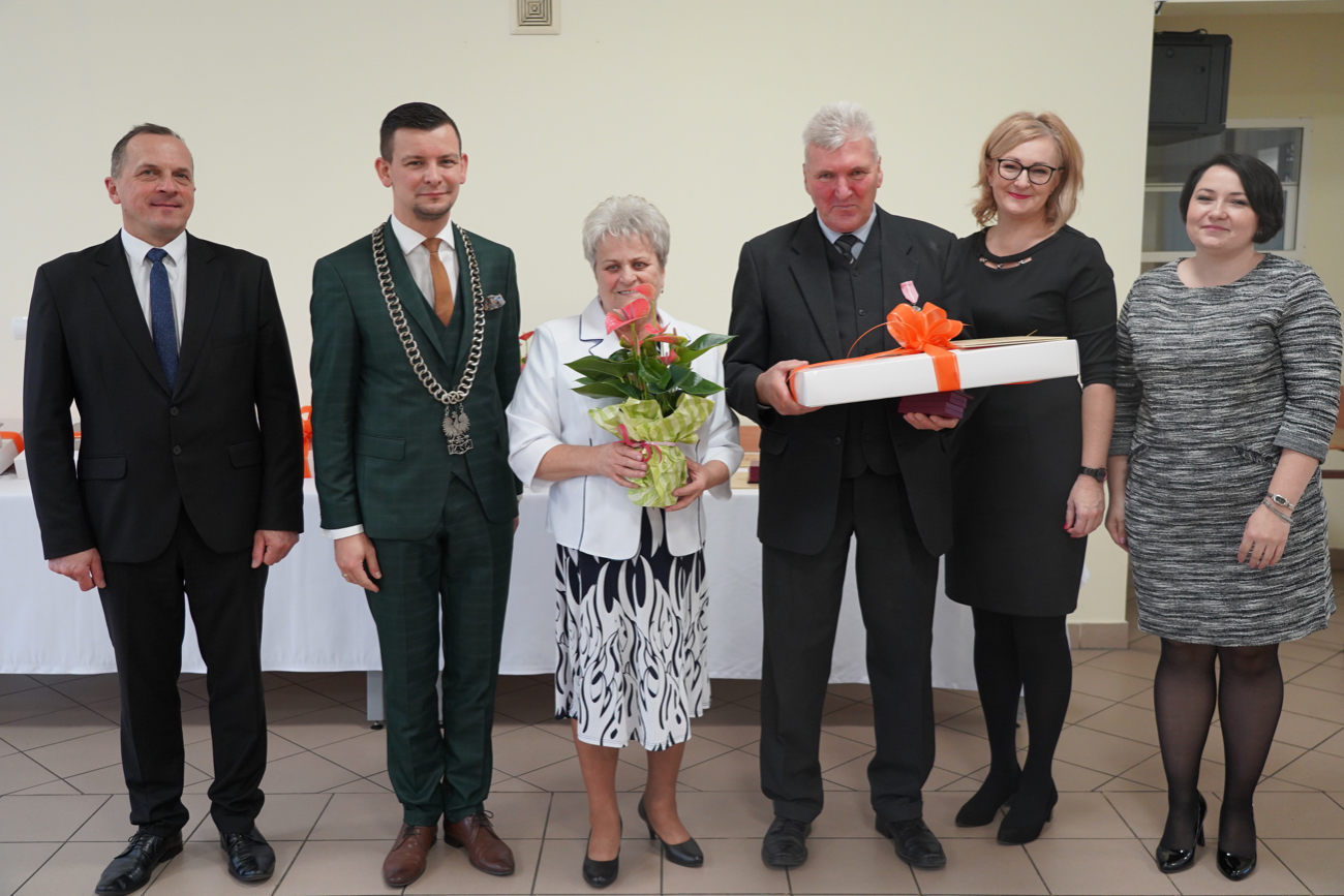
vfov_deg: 37.9
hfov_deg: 54.4
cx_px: 672
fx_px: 1307
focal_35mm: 35
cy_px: 448
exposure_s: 1/160
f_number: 4
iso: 2000
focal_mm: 35
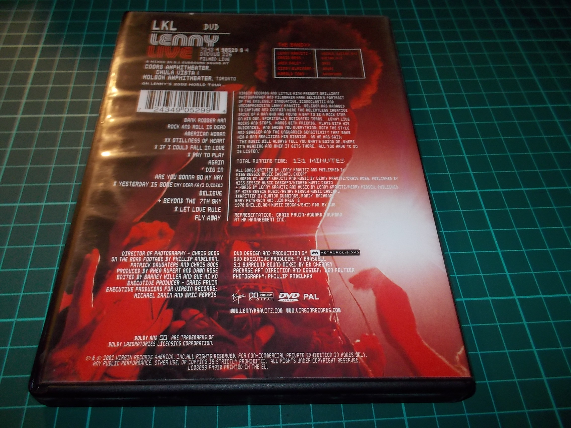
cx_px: 286
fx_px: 478
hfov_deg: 61.7
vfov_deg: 48.2
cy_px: 214
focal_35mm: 29
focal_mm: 4.1
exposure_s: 1/30
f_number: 3.3
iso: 200
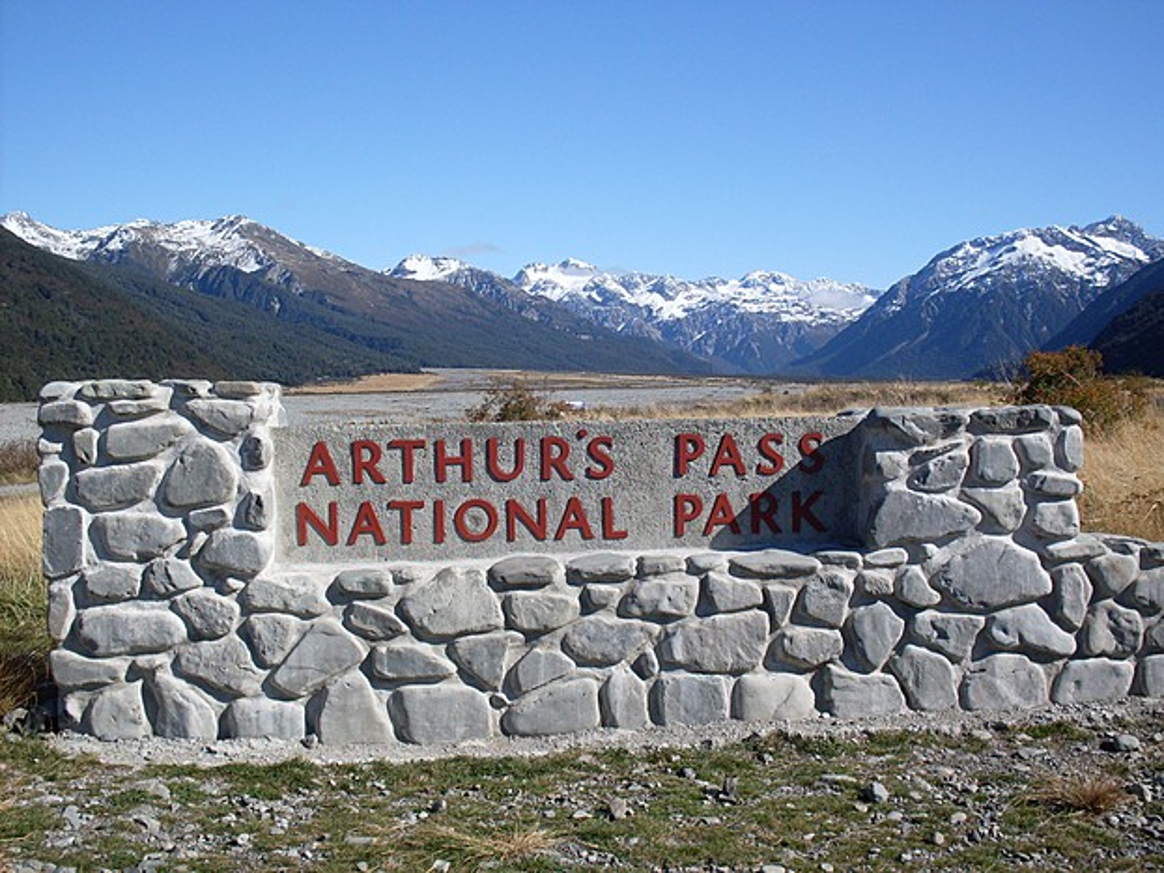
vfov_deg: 37.7
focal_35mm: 38
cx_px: 582
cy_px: 436
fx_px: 1278
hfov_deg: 49.0
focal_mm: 6.3
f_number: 8.4
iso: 80
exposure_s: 1/250
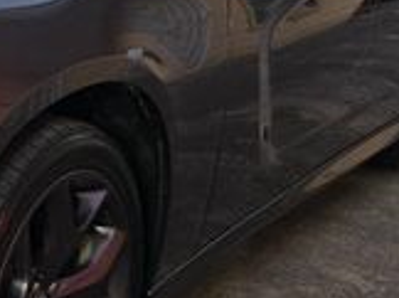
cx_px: -108
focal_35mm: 91
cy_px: 86
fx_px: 1047
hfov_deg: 19.9
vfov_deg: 16.1
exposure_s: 1/61.8
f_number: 1.7
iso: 320
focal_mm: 6.3
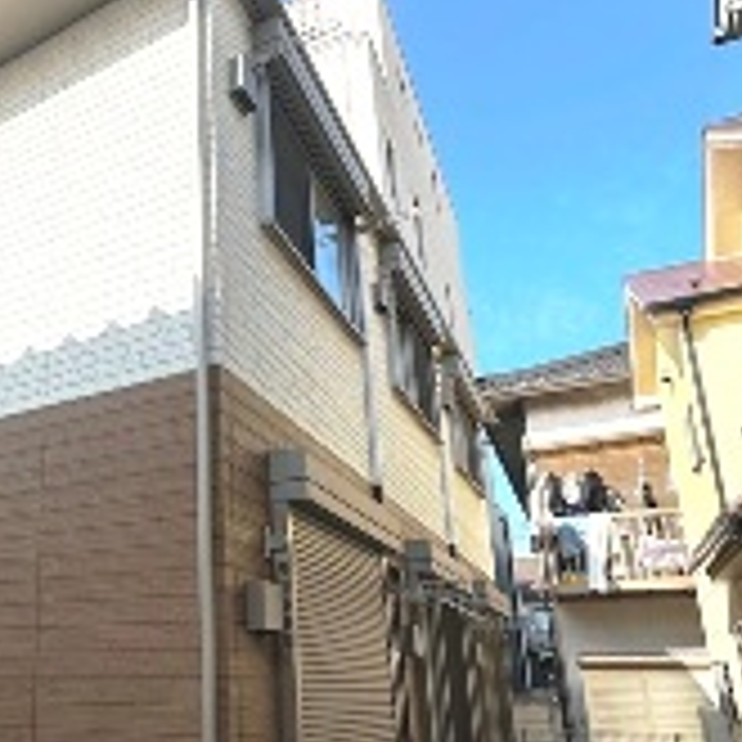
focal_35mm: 30
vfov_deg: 53.1
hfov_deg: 49.2
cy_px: 486
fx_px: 728
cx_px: 99
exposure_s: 1/2053
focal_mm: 2.22
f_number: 2.2
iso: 50
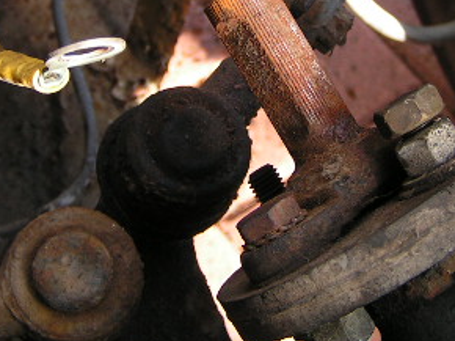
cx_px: 284
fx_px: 1103
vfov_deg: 17.2
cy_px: 8
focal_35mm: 84
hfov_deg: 23.2
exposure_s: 1/60
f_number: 2.8
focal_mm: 6.3
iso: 50
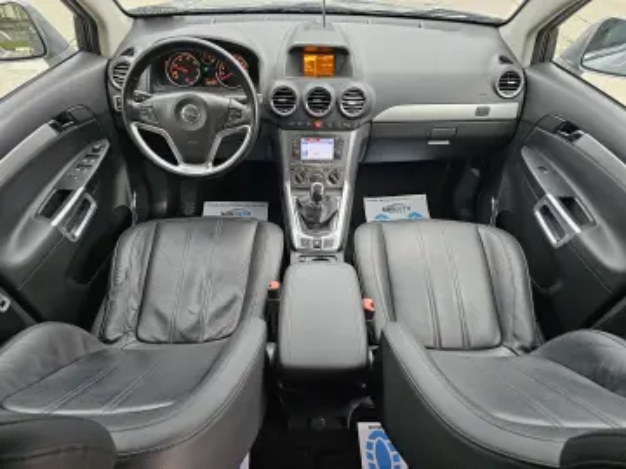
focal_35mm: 23
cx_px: 313
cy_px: 234
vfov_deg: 58.9
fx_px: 416
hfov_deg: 73.9
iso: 640
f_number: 1.7
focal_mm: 6.3
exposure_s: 1/142
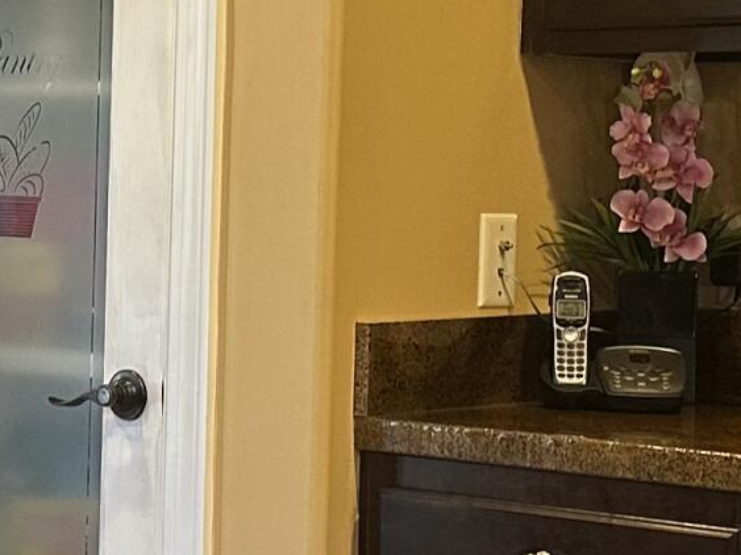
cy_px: 293
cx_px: -53
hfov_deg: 15.1
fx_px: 2739
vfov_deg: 11.6
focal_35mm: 128
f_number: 1.78
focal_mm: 6.86
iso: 250
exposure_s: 1/60
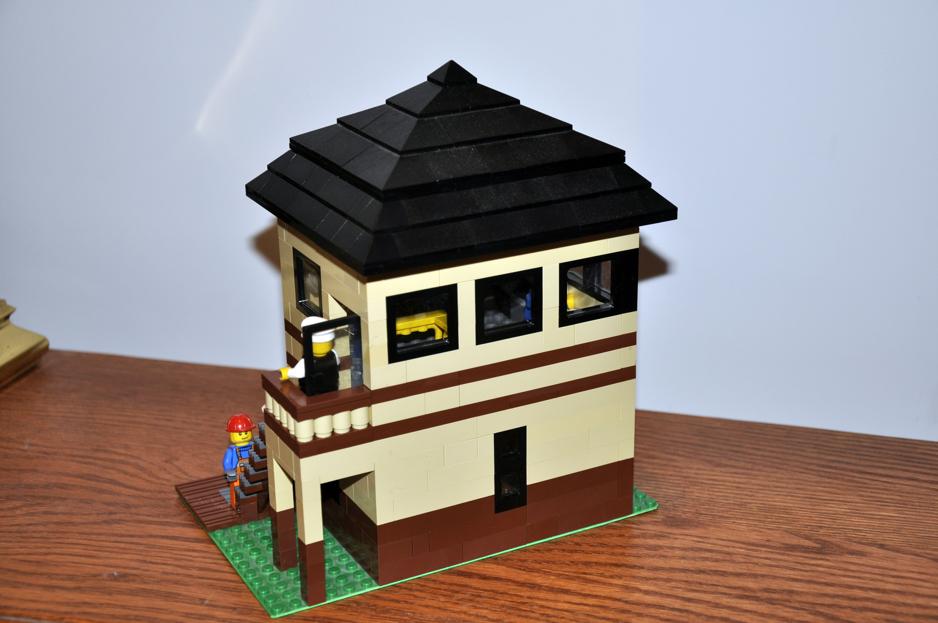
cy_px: 312
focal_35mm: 60
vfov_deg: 22.6
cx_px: 469
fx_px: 1561
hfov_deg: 33.4
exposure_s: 1/60
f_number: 4.5
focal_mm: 40
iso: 200
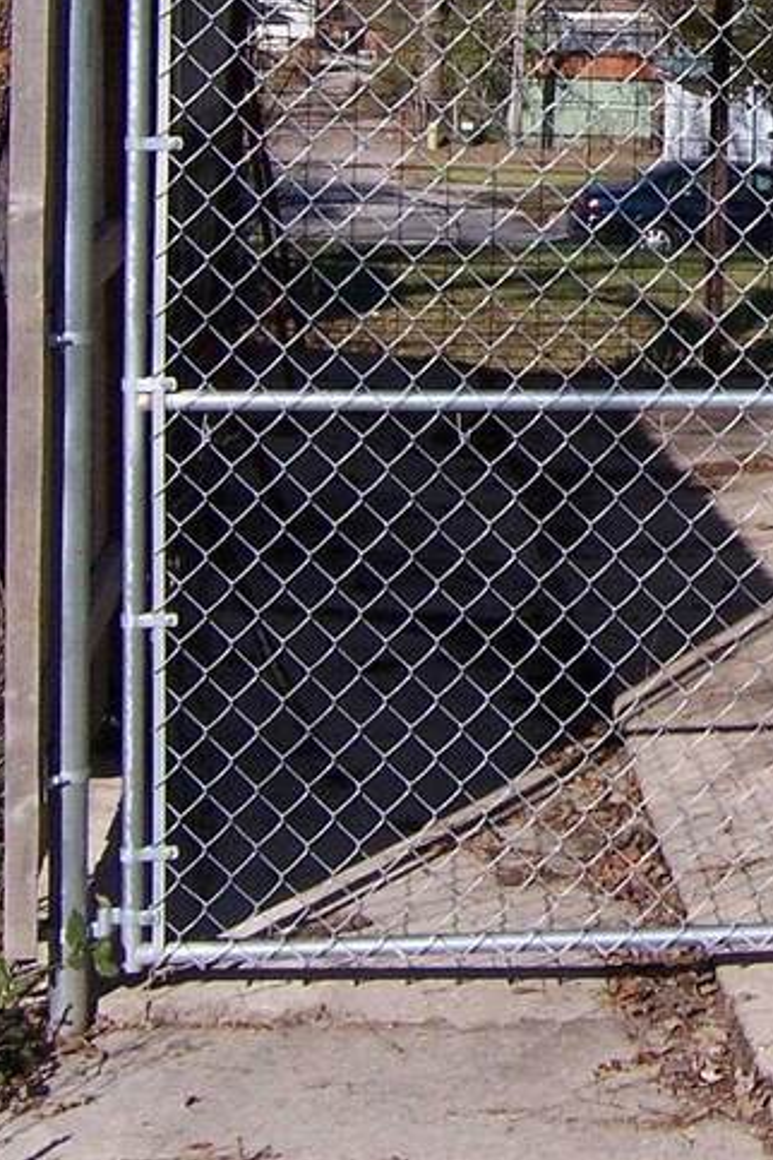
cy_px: 48
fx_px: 2931
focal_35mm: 91
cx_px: 1061
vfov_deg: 21.7
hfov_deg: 14.3
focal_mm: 5.5
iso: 80
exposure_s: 1/750
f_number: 4
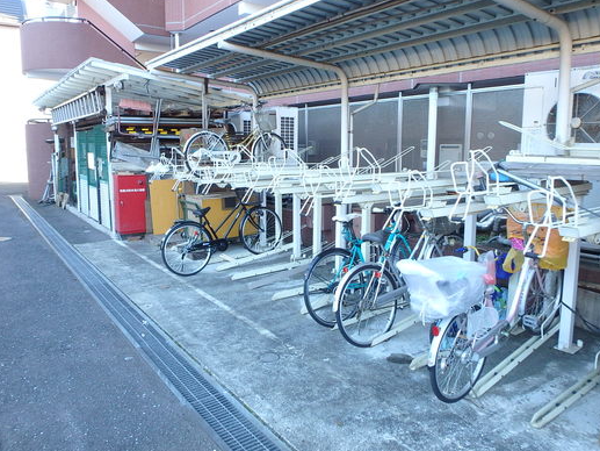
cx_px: 290
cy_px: 217
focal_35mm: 26
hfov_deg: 67.3
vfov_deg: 53.1
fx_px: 451
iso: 200
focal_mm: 3.7
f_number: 3.5
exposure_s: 1/60
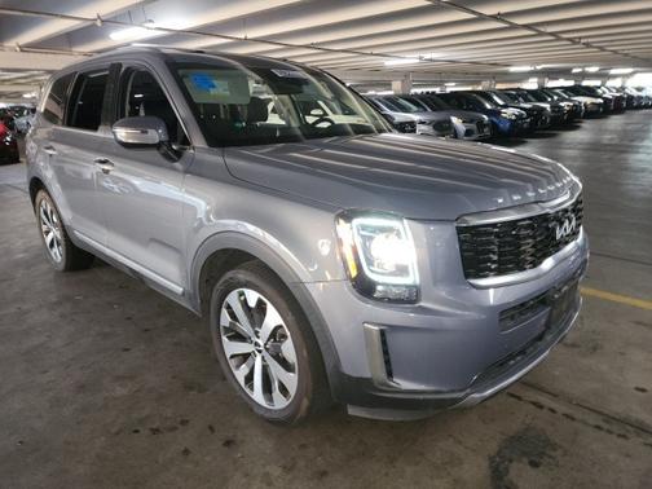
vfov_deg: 58.9
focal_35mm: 23
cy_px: 244
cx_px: 326
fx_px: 433
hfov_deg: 73.9
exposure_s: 1/12
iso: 431
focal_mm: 6.4
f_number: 1.8
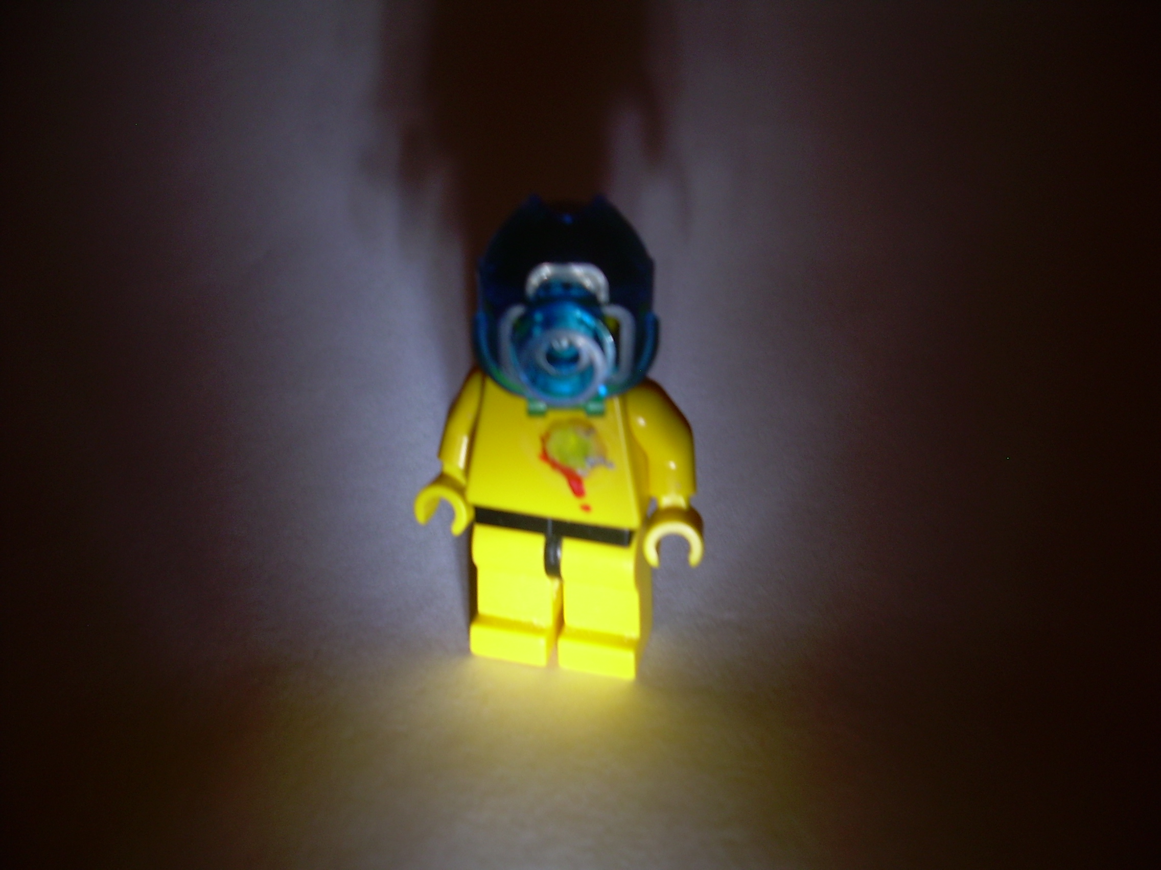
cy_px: 435
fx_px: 1274
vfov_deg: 37.7
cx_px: 580
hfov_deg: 49.0
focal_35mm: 38
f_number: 2.8
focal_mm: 6.3
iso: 50
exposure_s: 1/35.6
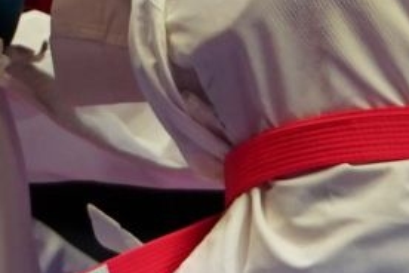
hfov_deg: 1.5
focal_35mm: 1337
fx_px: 15189
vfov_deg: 1.0
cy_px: -39
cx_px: 160
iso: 1000
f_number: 2.8
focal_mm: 137
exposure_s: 1/1000
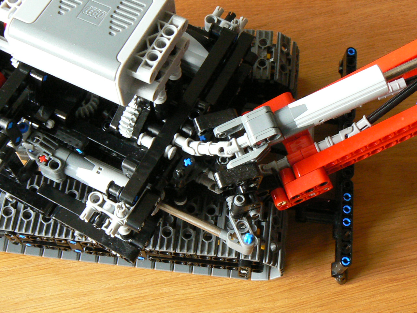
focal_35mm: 59
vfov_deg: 24.8
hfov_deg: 32.7
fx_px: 711
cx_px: 208
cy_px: 156
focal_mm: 7.1
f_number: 4
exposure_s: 1/1.3
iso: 200
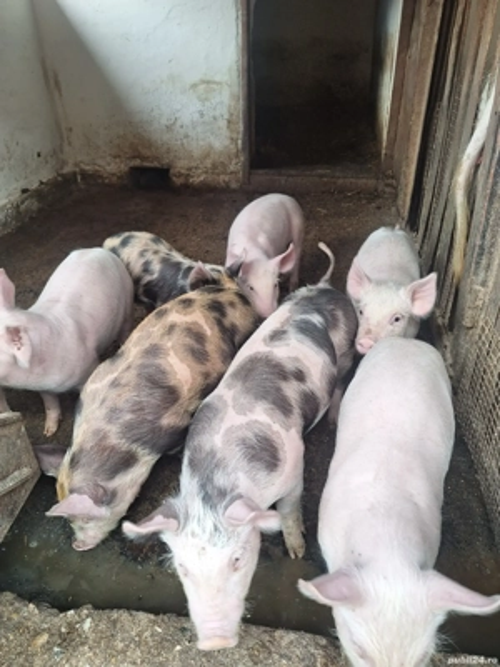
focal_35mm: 23
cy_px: 334
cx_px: 250
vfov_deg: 73.9
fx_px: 443
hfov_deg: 58.9
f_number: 1.8
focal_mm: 5.54
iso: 64
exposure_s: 1/100
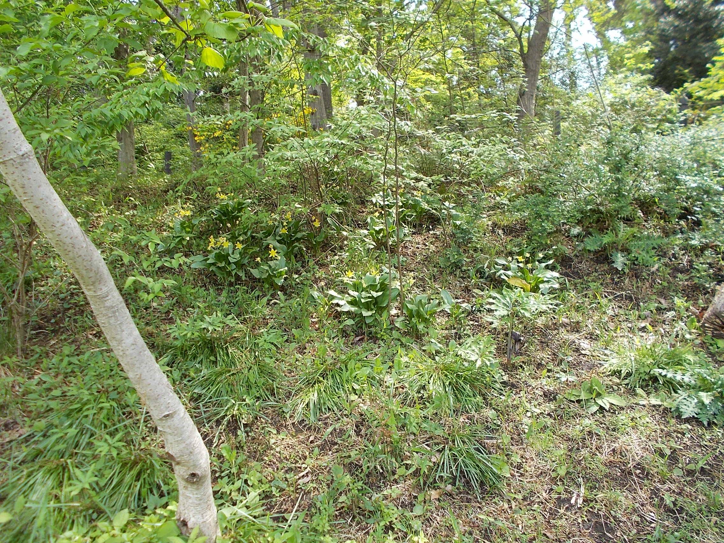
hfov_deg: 60.0
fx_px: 627
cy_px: 272
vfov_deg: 46.8
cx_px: 362
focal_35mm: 30
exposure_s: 1/60
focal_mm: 5.3
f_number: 3.4
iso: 80
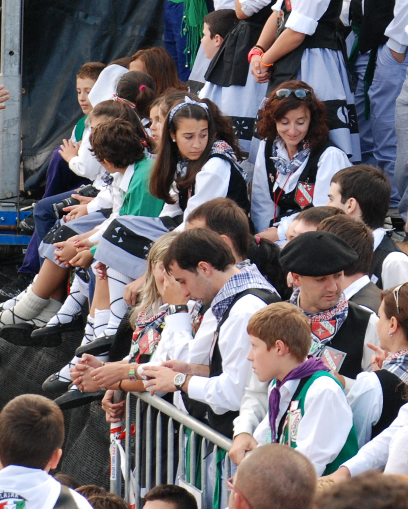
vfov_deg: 6.6
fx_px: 4396
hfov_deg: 5.3
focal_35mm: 291
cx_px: 422
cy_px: 95
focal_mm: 75
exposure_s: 1/125
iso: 400
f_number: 5.6
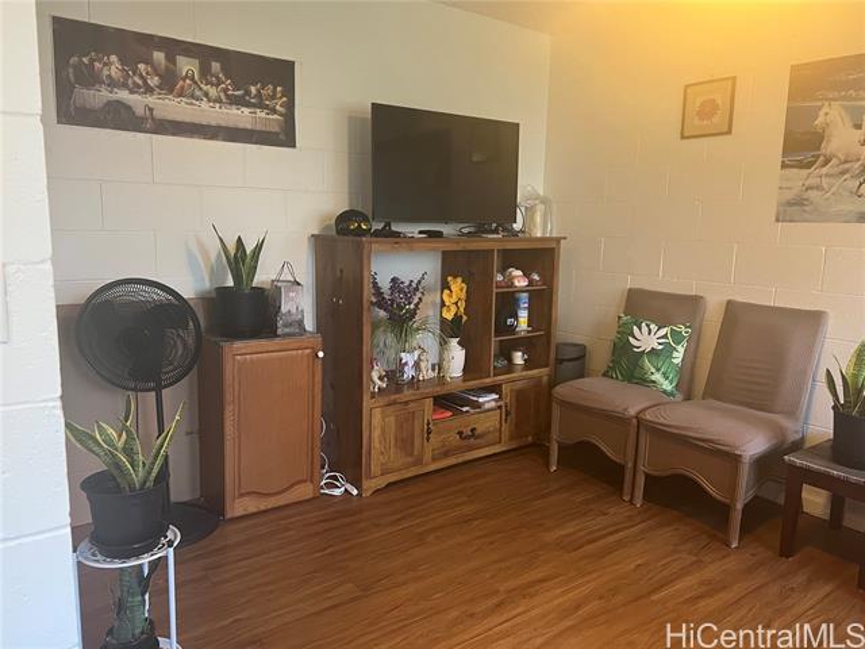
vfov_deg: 53.1
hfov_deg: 67.3
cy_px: 324
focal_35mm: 26
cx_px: 432
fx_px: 650
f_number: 1.5
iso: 500
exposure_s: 1/60
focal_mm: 5.7
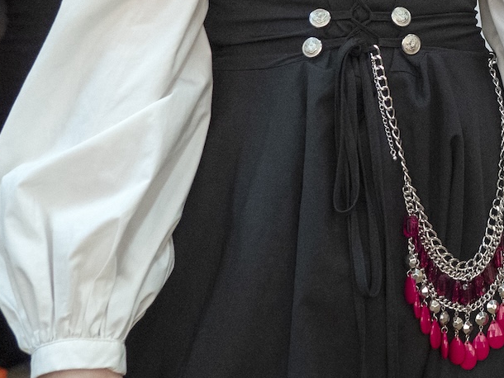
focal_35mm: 107
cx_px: 582
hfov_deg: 17.6
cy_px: -35
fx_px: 1559
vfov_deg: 13.6
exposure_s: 1/200
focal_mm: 17
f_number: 1.8
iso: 1600
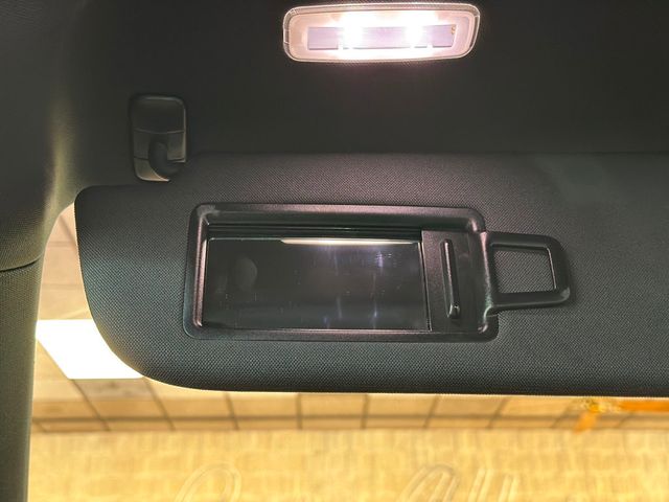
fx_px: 928
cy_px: 251
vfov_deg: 30.3
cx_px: 334
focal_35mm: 48
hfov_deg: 39.7
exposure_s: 1/40
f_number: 1.78
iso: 400
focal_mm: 6.86
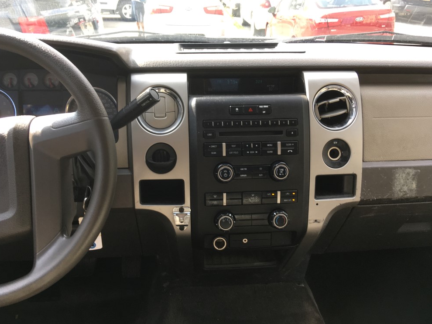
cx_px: 211
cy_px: 162
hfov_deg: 60.0
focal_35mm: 30
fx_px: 374
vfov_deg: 46.8
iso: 32
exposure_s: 1/120
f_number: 2.2
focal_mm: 4.15
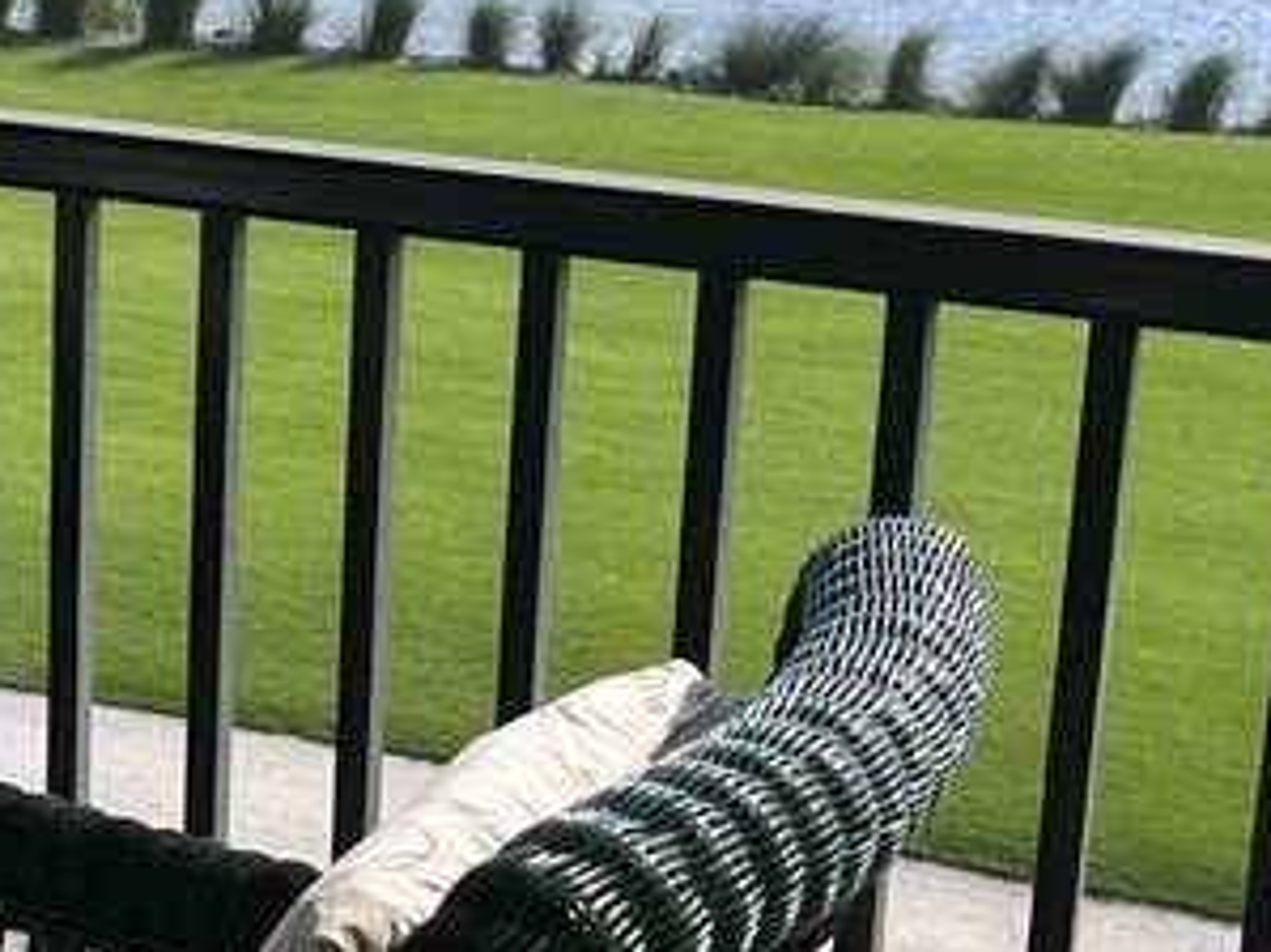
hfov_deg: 20.4
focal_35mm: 89
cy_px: 357
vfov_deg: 16.6
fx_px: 3267
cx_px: -323
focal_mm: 5.1
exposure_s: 1/1992
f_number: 1.6
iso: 50
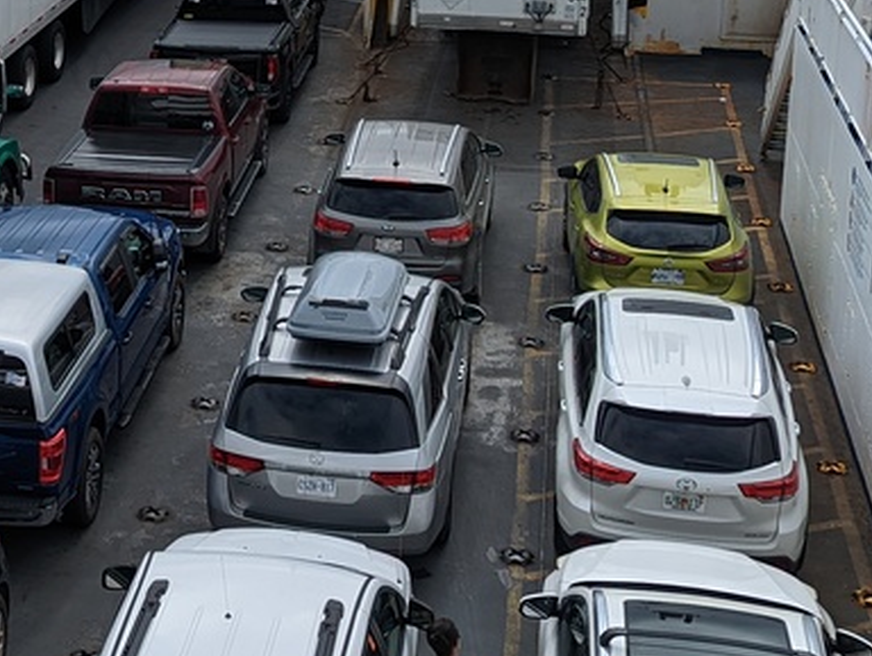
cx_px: 64
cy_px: 45
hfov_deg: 25.1
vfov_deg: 19.3
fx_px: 1892
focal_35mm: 75
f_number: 1.85
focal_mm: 6.81
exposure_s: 1/3145
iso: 44
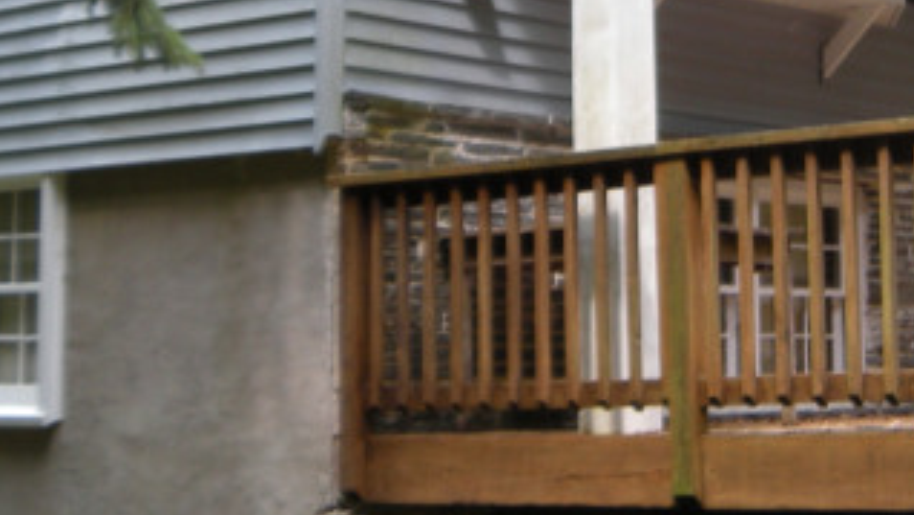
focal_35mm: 96
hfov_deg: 21.7
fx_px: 2327
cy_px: -141
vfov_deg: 12.3
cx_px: 839
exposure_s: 1/57
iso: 64
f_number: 3.8
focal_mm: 5.9
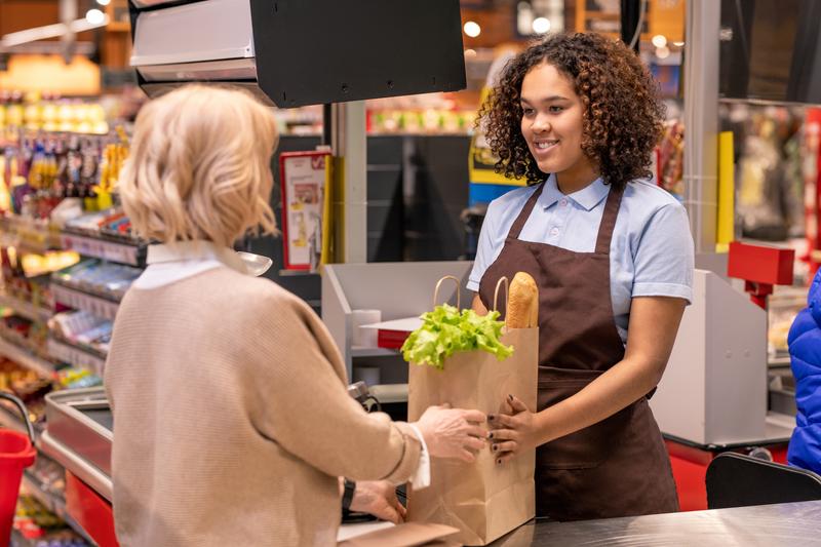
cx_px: 410
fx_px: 1938
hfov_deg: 23.9
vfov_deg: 16.1
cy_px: 274
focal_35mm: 85
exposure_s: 1/125
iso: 640
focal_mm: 85
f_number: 2.8
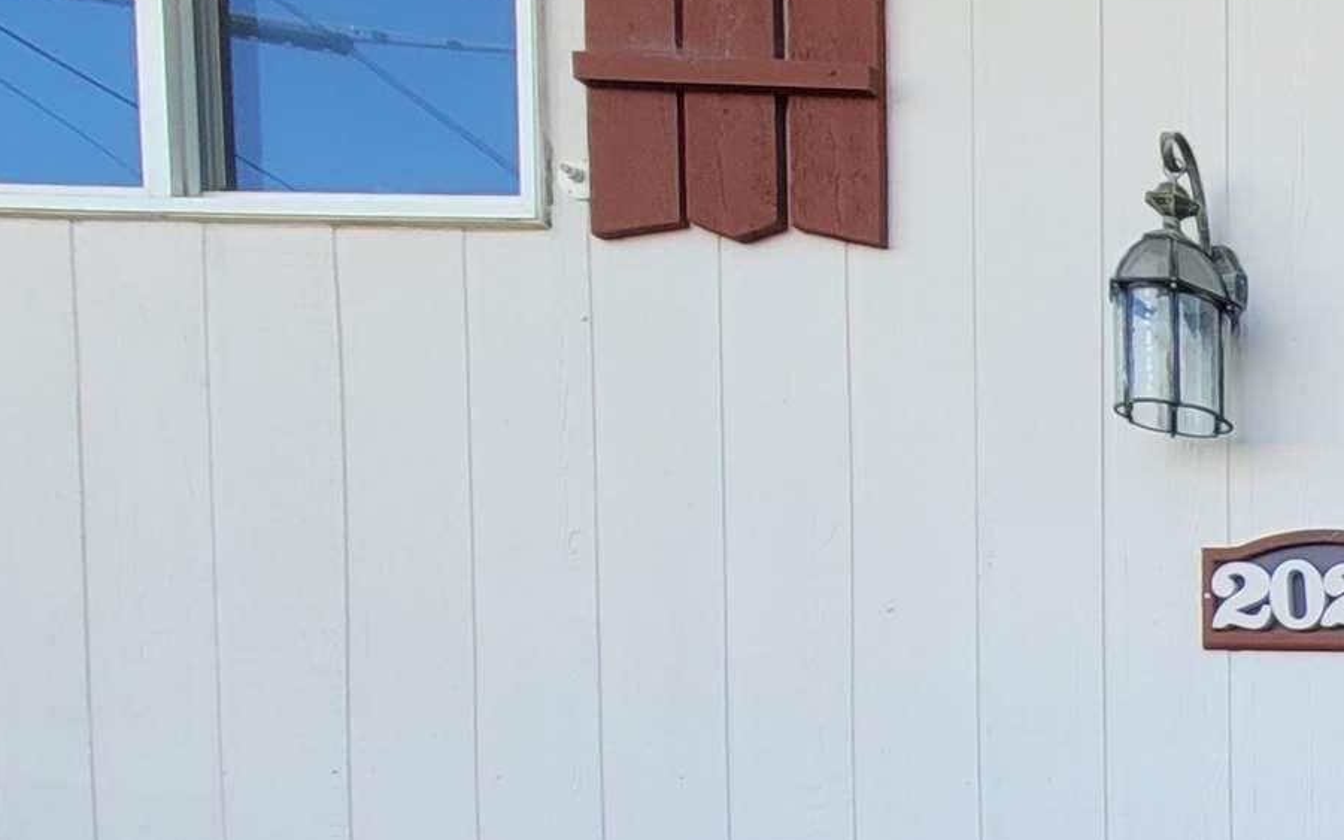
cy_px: 1219
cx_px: 2191
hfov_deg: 25.6
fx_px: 1721
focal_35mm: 47
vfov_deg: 22.9
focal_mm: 2.2
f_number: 2.2
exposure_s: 1/219
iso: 64
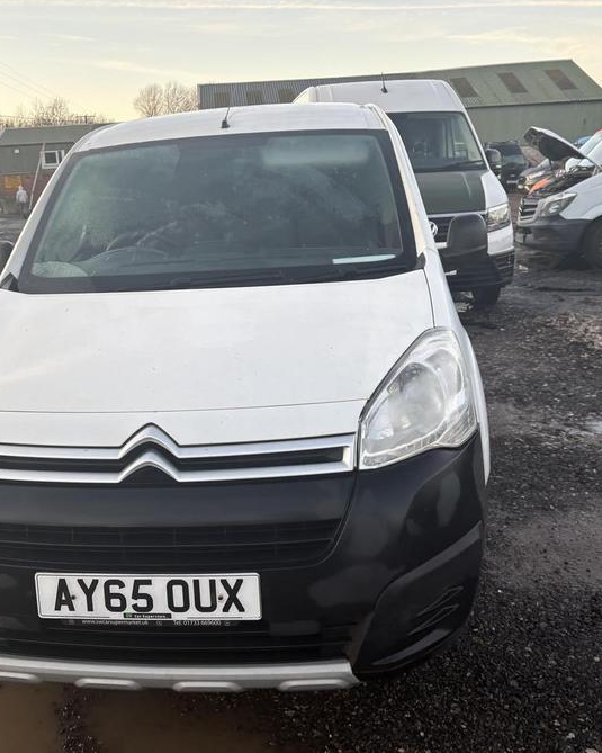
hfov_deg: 43.0
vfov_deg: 52.9
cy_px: 376
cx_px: 226
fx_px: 757
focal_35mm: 34
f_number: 1.6
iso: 40
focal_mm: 5.96
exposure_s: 1/121
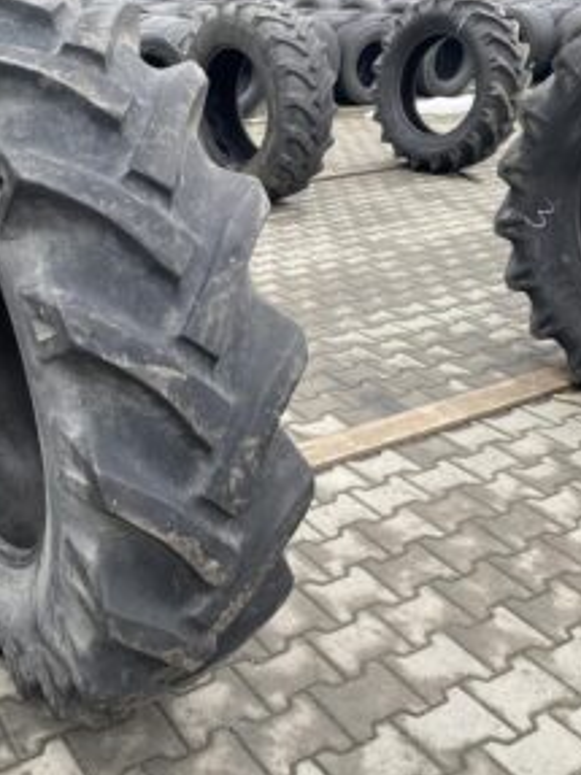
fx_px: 873
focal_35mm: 39
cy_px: 352
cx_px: 141
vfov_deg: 47.8
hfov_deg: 35.9
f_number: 1.8
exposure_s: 1/122
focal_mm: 4.25
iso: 40
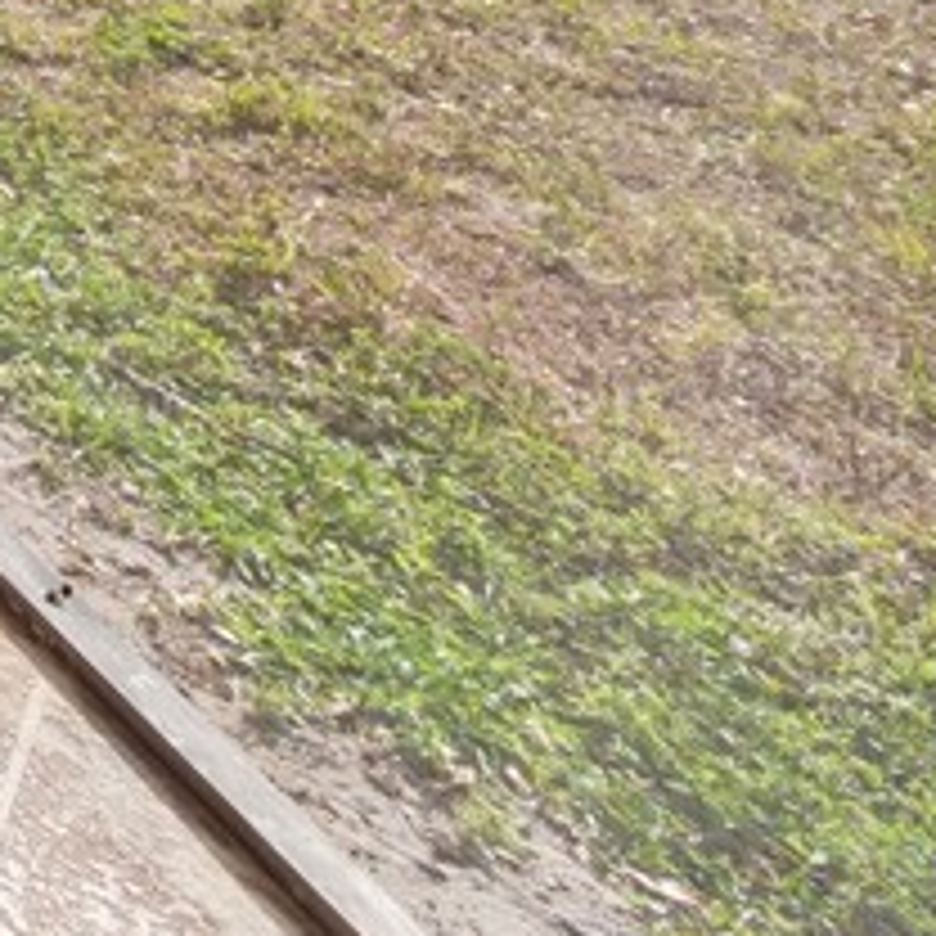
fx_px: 1866
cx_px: -1318
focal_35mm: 61
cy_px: -778
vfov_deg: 19.9
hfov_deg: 15.1
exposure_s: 1/50
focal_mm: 7
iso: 200
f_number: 7.1
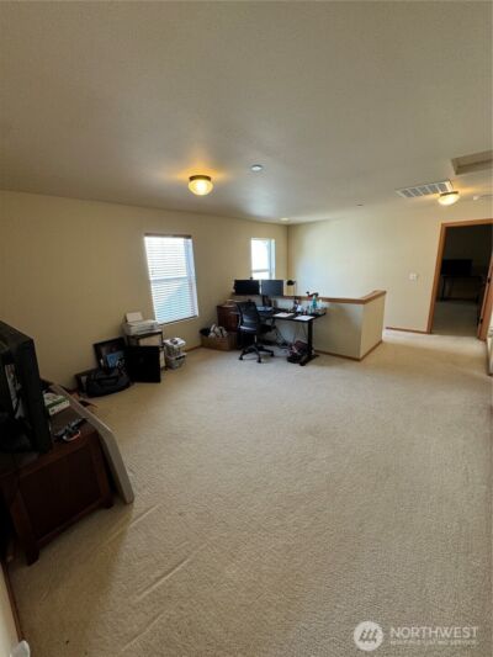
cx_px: 246
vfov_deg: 102.1
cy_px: 328
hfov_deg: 85.7
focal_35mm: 14
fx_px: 266
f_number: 2.2
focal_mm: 2.22
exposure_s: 1/120
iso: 125
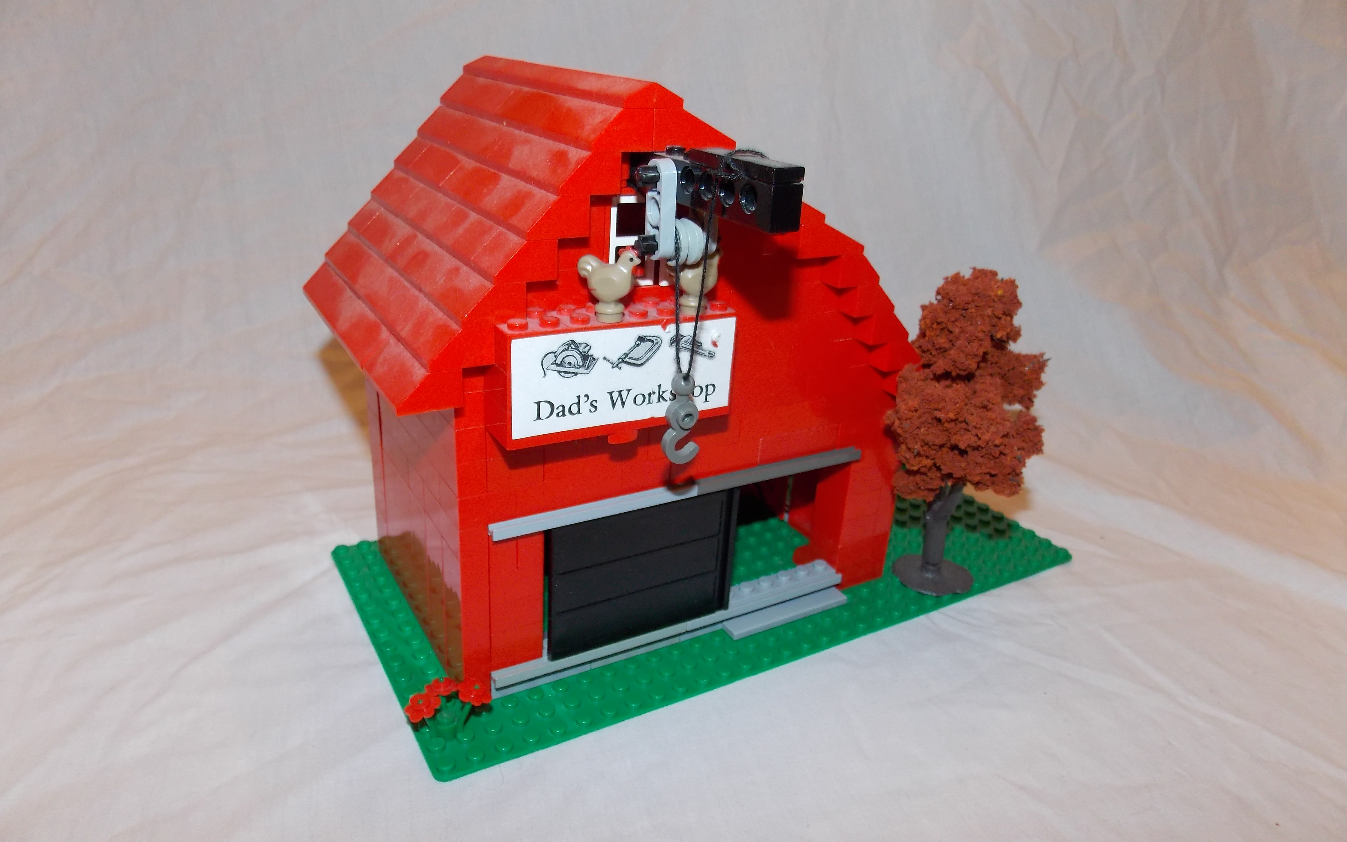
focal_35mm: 25
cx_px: 668
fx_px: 918
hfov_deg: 72.5
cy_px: 433
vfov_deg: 49.3
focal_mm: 4
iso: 200
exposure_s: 1/30
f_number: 3.1
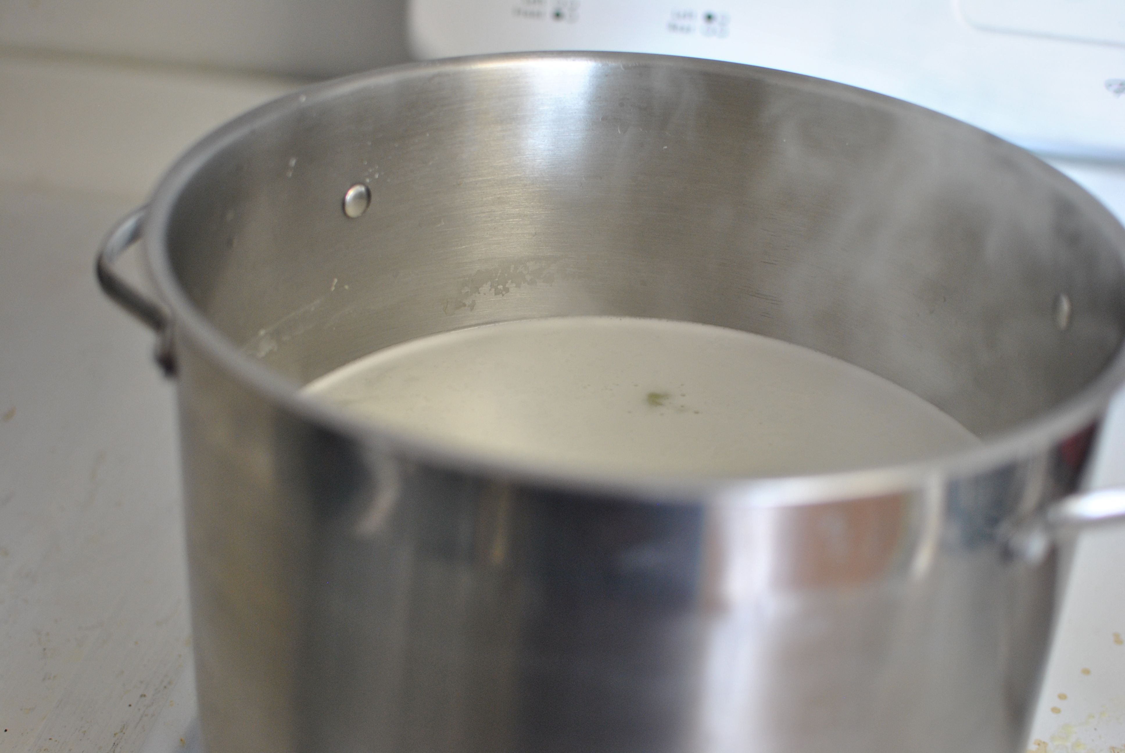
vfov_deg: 25.8
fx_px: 1643
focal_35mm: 52
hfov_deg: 37.8
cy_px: 376
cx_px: 562
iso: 400
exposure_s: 1/60
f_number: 2.5
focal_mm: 35
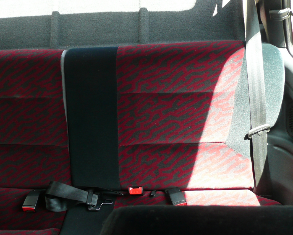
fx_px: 286
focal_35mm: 33
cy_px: 106
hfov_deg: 54.2
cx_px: 135
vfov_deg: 44.5
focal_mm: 4.6
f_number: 3.3
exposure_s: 1/30
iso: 160
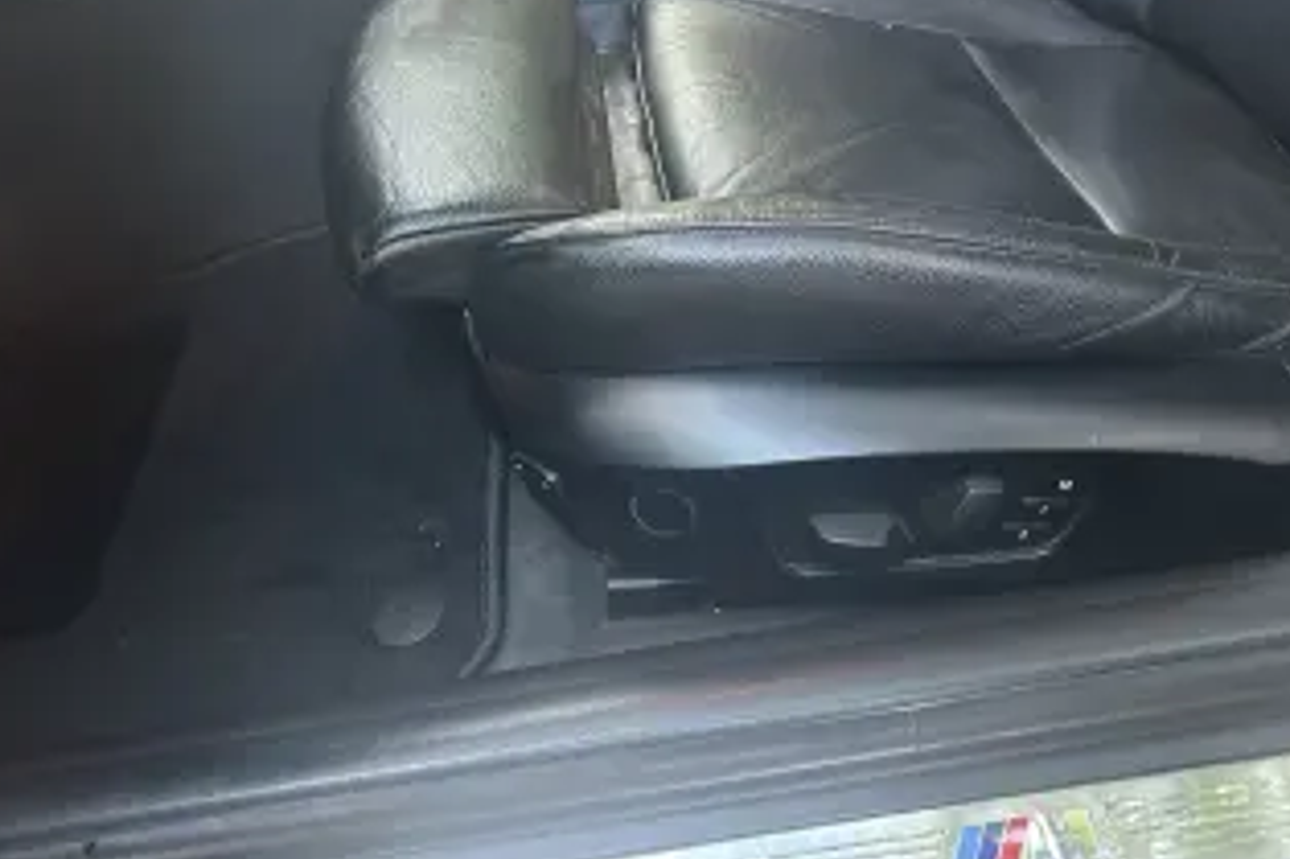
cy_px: 362
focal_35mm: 31
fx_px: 1110
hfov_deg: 60.3
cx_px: 641
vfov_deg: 42.2
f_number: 1.5
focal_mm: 5.7
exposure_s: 1/40
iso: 640
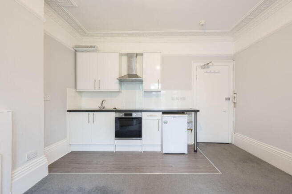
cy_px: 97
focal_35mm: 16
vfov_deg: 75.4
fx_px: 126
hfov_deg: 98.6
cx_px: 146
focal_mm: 15.5
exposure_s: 2
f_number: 16
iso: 250
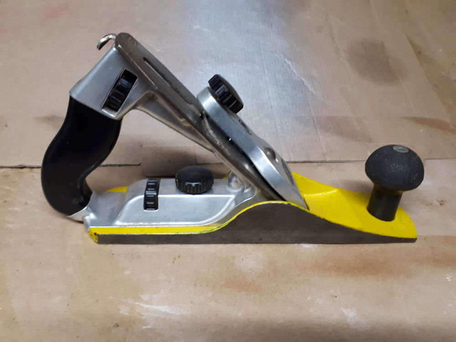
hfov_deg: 65.3
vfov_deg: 51.4
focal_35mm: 27
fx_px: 356
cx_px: 228
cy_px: 171
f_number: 1.9
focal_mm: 3.6
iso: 160
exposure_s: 1/20
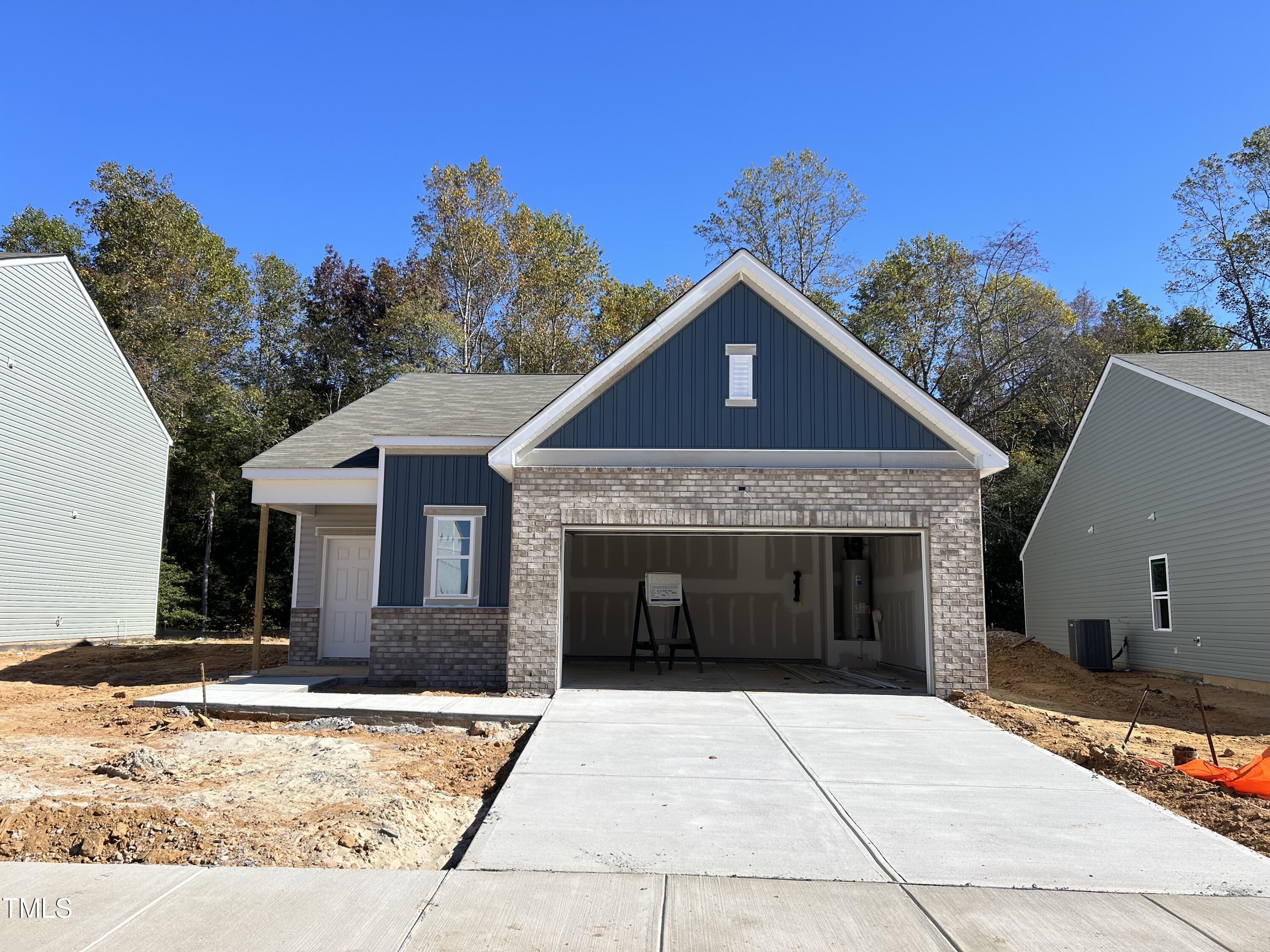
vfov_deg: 53.1
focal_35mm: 26
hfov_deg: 67.3
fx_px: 954
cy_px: 476
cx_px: 635
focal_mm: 5.7
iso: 50
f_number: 1.5
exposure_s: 1/4274
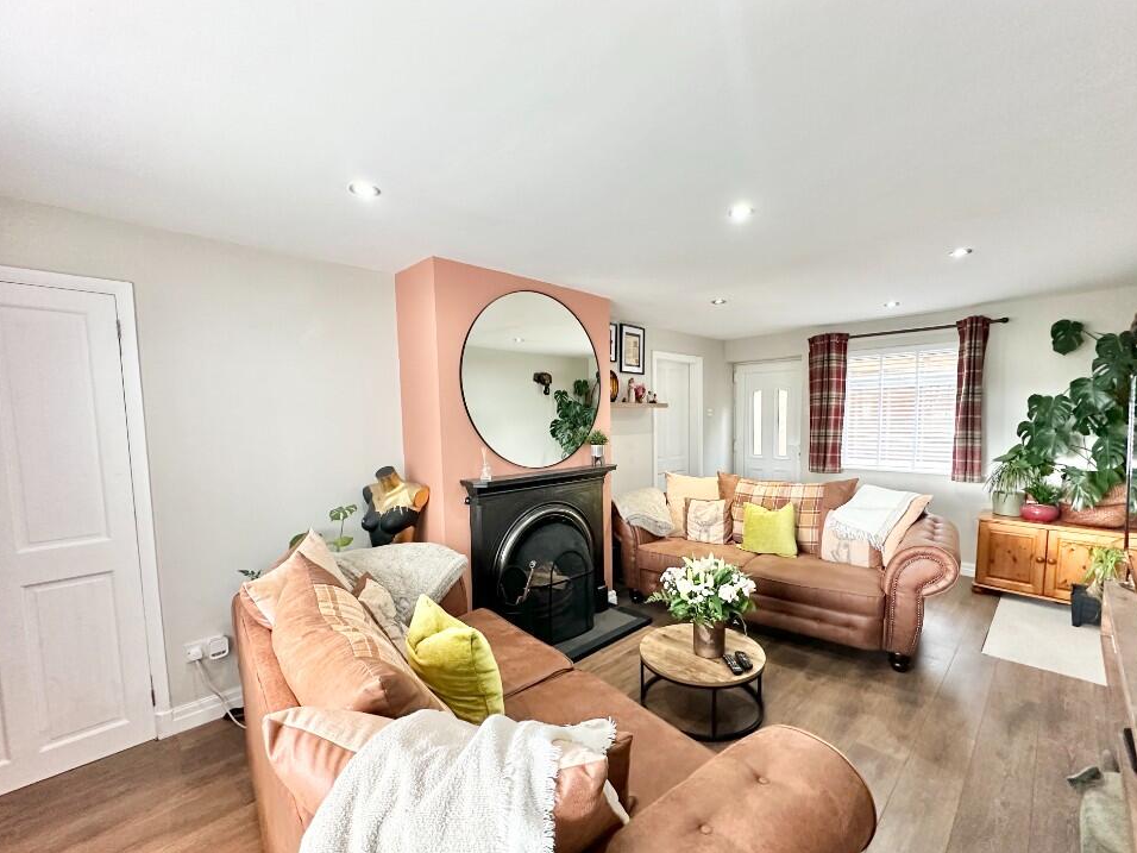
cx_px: 601
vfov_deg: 81.6
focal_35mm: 15
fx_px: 493
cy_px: 454
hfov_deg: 98.1
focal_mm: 2.22
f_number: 2.2
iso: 320
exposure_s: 1/75
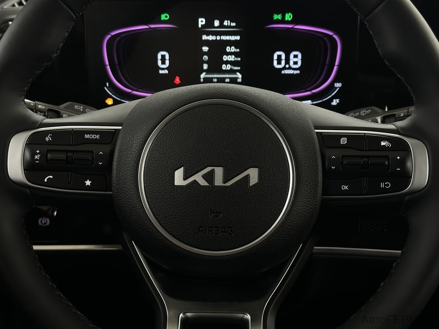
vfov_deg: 30.3
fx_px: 609
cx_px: 220
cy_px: 164
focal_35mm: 48
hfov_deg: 39.7
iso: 160
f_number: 1.78
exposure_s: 1/50
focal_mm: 6.86
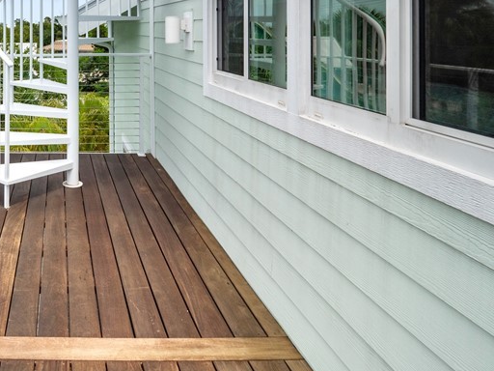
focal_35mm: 32
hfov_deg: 50.2
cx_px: 46
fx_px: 457
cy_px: 39
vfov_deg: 40.8
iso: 200
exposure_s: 1/640
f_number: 7.1
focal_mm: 8
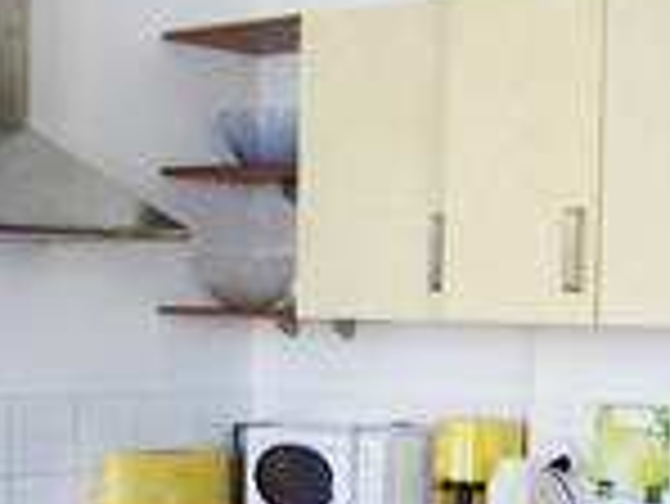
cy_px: 544
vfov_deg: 15.7
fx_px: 1782
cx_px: 481
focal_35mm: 92
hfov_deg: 21.2
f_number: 2.8
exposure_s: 1/80
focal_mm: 7.9
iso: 400
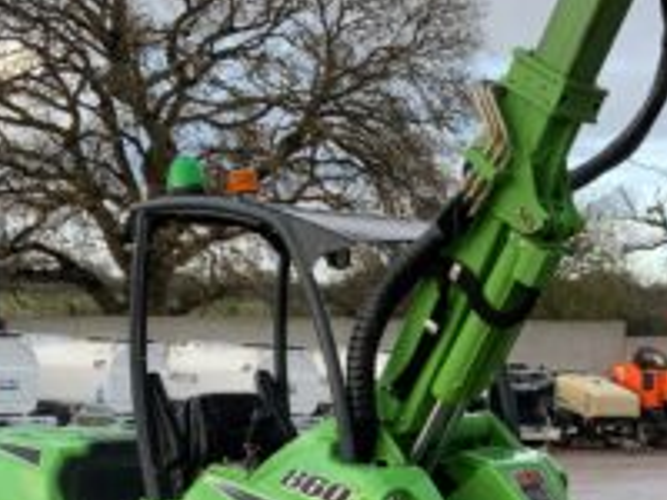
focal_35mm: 93
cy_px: 363
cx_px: 654
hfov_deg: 20.5
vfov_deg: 15.8
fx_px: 1792
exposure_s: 1/259
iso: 16
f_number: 1.8
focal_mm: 3
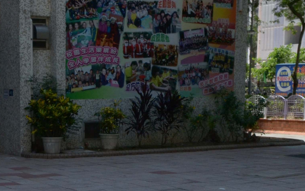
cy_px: 197
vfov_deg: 15.4
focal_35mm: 83
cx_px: 8
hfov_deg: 24.0
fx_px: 690
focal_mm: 18
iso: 400
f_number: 11
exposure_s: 1/400
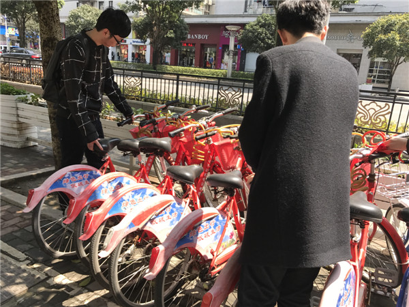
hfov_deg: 63.4
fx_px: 331
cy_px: 154
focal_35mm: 28
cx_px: 204
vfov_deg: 49.7
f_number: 1.8
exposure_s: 1/517
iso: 20
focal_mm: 3.99
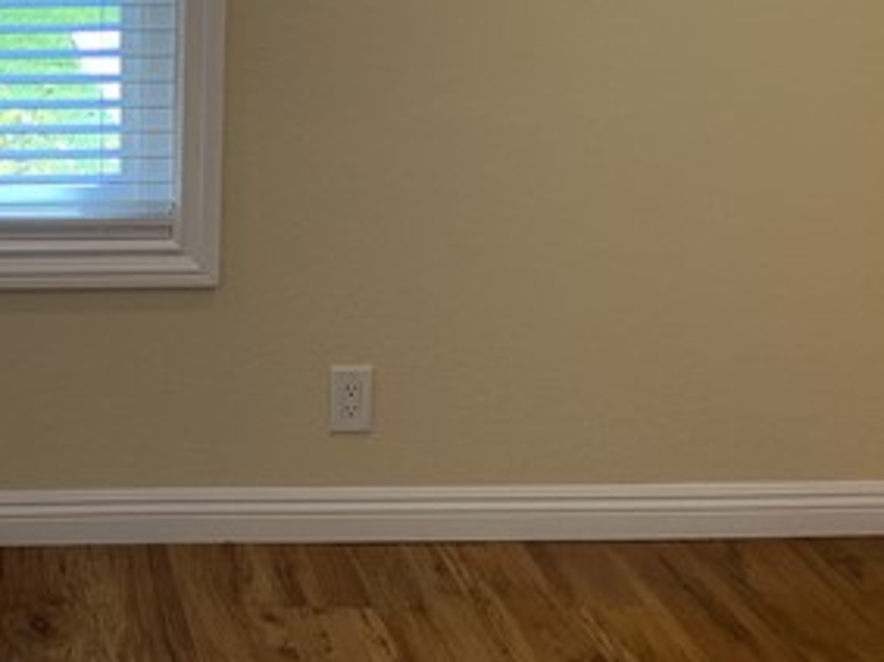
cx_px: 9
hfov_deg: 20.3
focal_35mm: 94
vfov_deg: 15.6
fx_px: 2399
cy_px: 169
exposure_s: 1/121
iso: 50
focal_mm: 4.25
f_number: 1.8
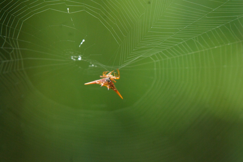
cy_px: 81
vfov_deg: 3.0
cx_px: 122
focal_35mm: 465
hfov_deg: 4.4
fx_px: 3139
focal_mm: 310
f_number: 6.7
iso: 800
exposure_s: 1/30
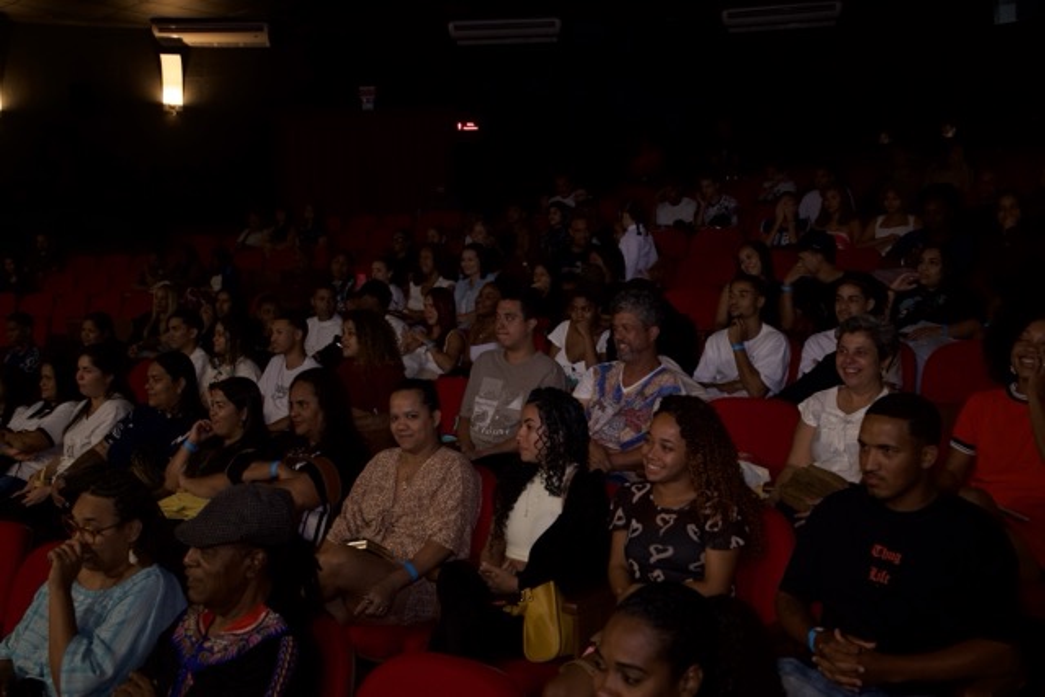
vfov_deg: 35.4
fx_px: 1093
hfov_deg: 51.1
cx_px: 522
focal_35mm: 38
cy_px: 348
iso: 1000
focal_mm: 25.1
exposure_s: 1/100
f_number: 3.2
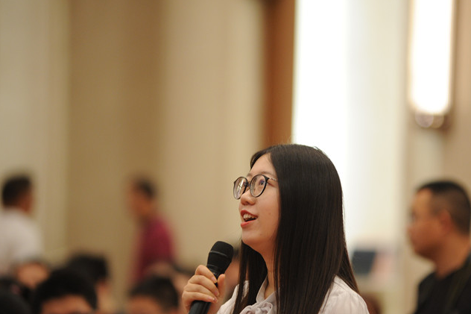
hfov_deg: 8.1
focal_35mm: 253
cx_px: 278
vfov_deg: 5.4
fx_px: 3309
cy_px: 179
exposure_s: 1/500
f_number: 2.8
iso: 1600
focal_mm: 200
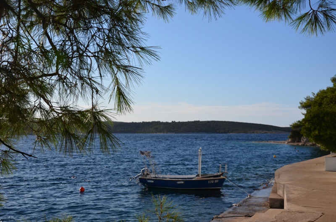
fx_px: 475
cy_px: 111
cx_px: 168
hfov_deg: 39.0
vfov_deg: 26.4
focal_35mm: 51
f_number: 8
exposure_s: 1/250
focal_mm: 34
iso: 125
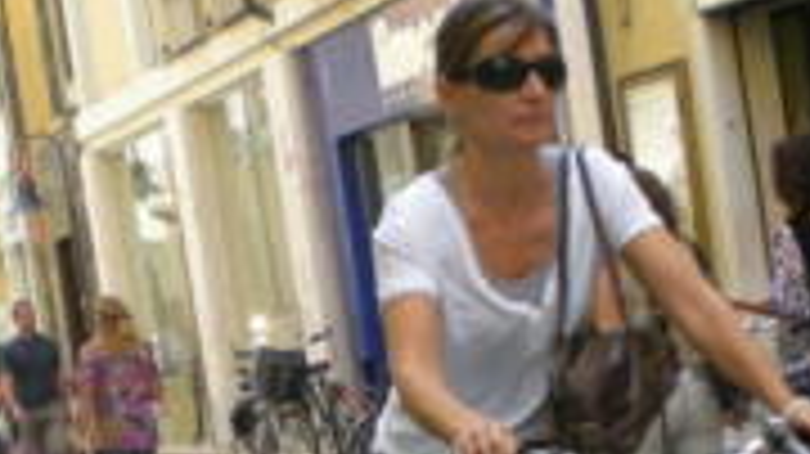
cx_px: 382
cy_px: 546
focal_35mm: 115
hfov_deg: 18.6
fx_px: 2469
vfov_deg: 10.3
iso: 50
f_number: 3.1
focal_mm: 6.3
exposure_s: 1/150
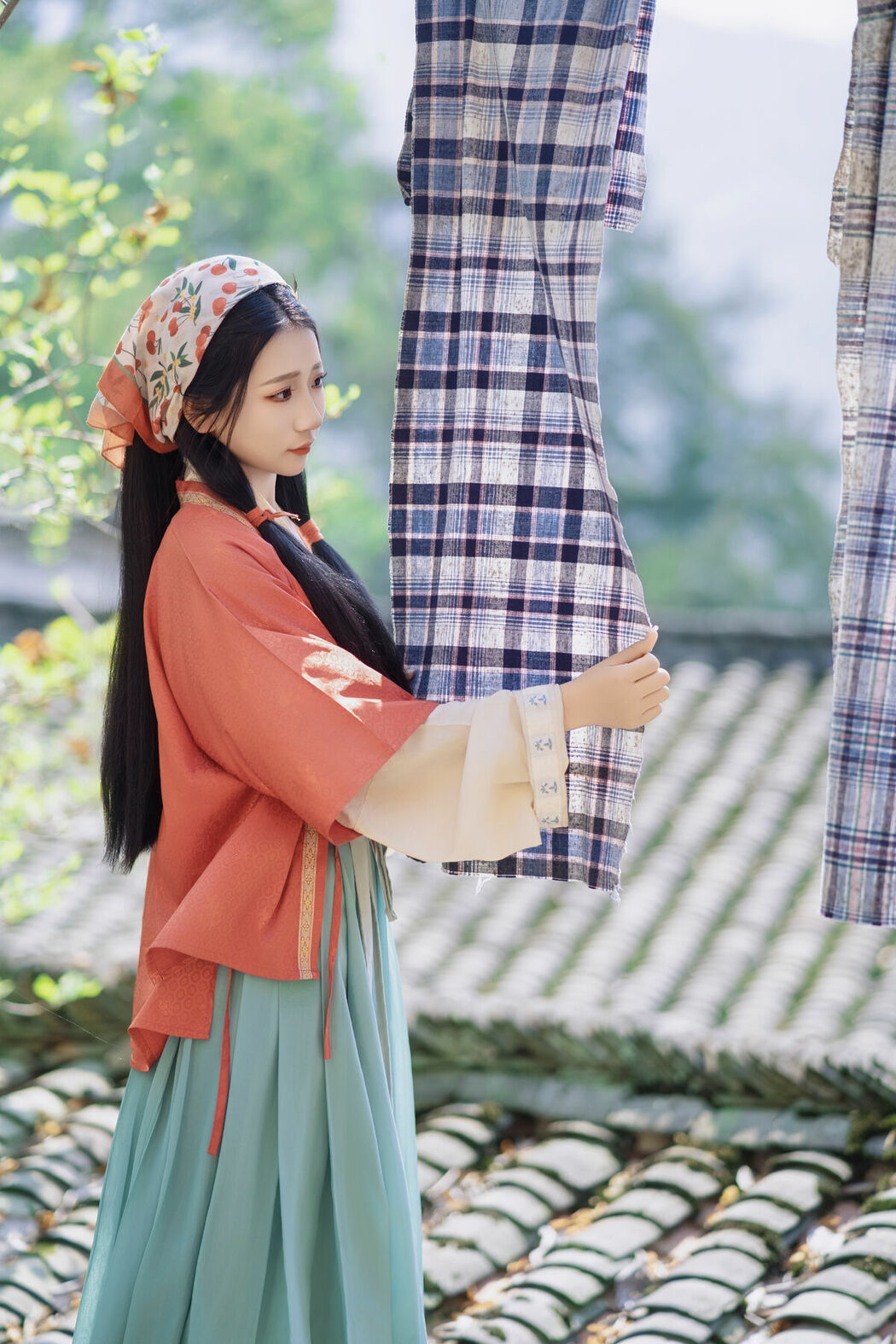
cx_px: 448
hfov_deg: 16.1
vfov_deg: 23.9
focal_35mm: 85
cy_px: 672
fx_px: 3173
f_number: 2
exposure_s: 1/800
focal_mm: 85
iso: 100
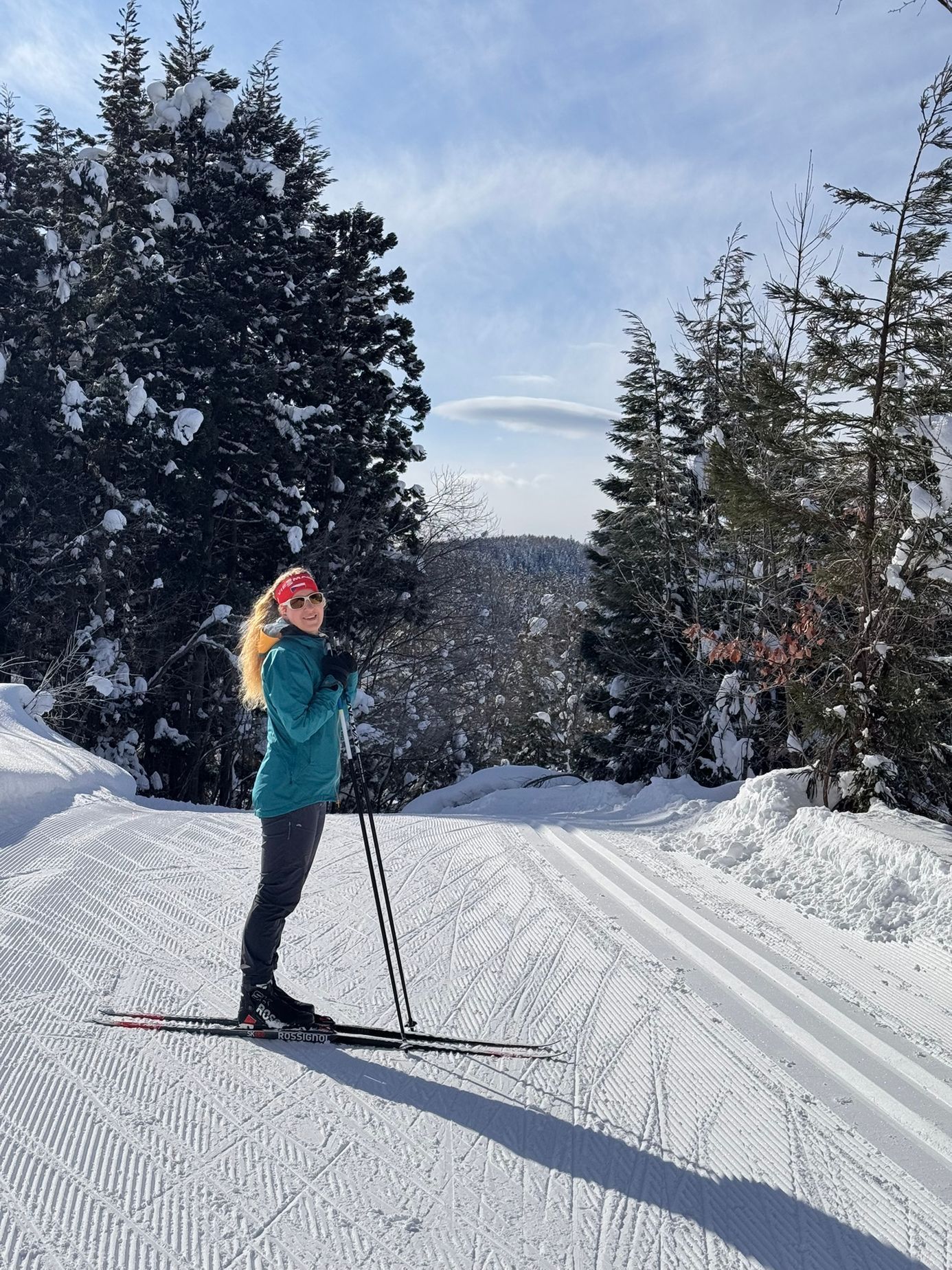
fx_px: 1760
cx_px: 476
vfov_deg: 39.7
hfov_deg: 30.3
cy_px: 635
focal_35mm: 48
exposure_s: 1/12500
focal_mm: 6.76
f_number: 1.78
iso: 64
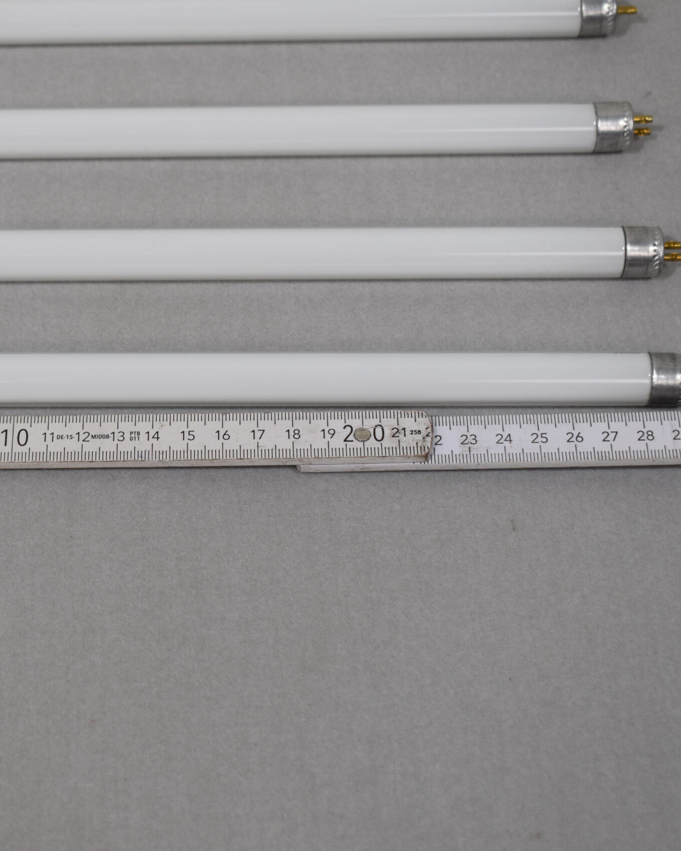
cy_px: 427
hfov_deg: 18.0
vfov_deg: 22.5
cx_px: 177
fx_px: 2141
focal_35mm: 85
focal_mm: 40
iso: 320
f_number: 5.6
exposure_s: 1/125
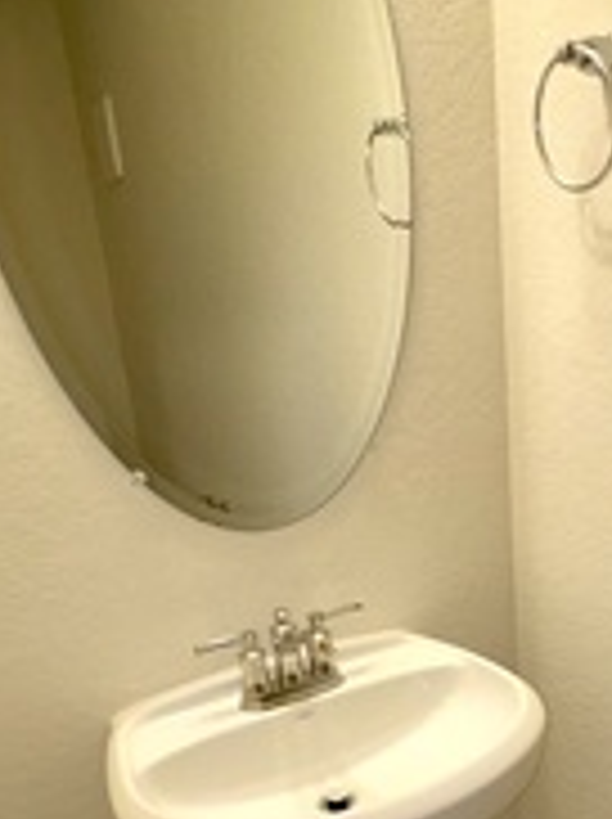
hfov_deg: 37.4
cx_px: 477
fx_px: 874
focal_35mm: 37
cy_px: 639
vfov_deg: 47.8
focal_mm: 2.22
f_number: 2.2
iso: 50
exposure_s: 1/122
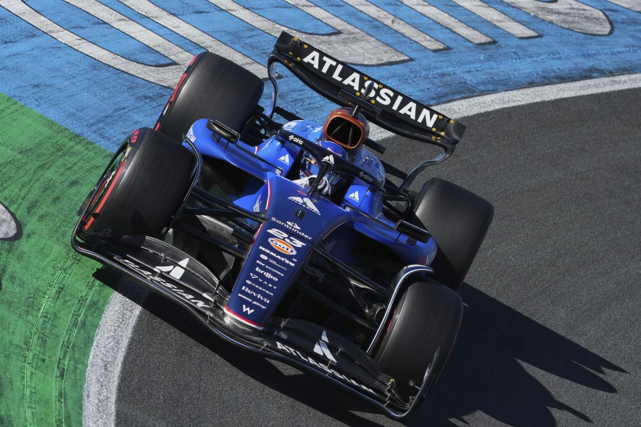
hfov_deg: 6.6
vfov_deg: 4.4
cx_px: 320
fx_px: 5571
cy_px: 214
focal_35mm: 313
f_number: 7.1
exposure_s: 1/2000
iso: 500
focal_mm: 209
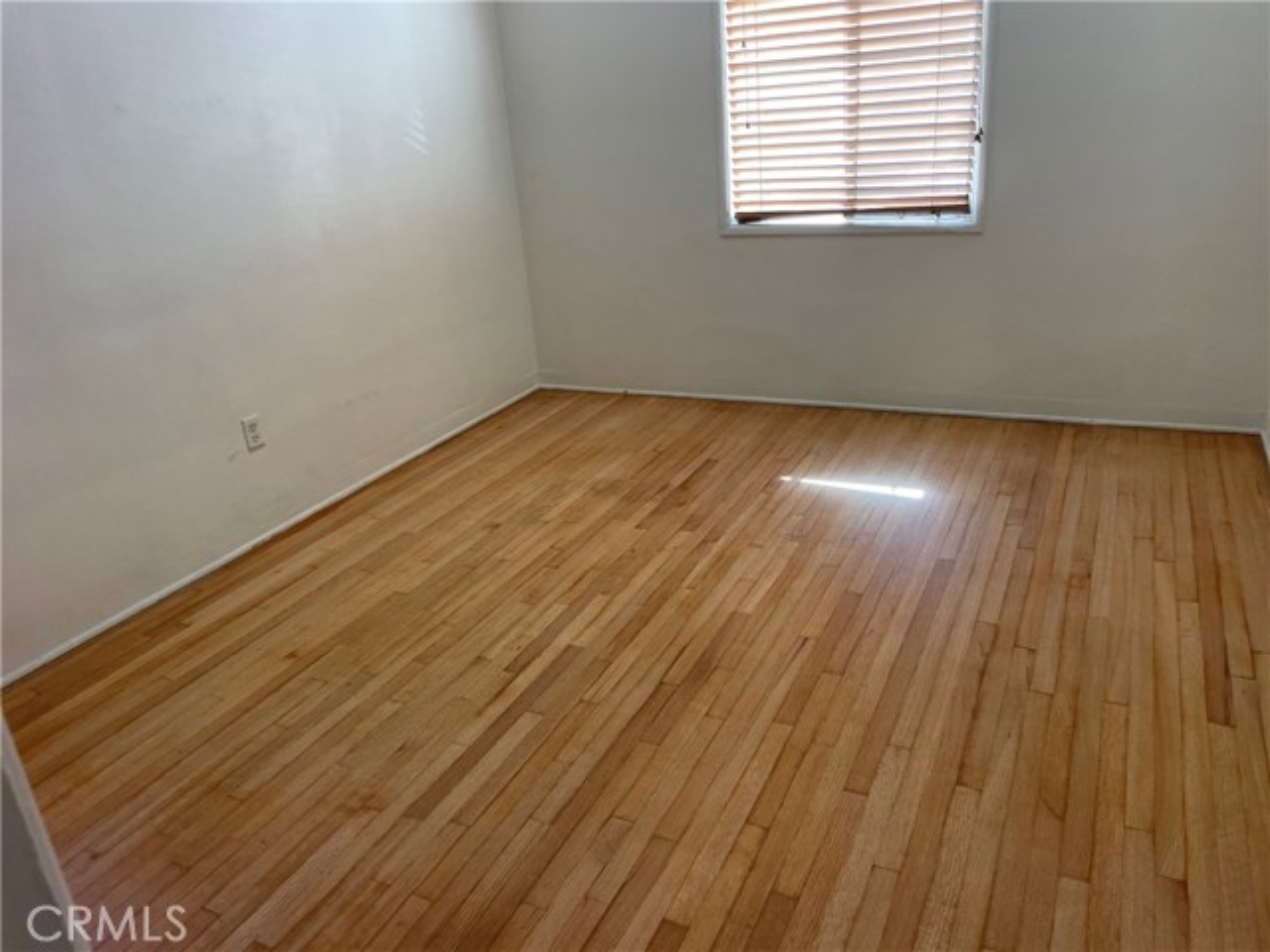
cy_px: 476
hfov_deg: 67.3
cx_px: 635
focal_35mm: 26
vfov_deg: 53.1
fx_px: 954
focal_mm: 4.2
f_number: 1.6
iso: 125
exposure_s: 1/113
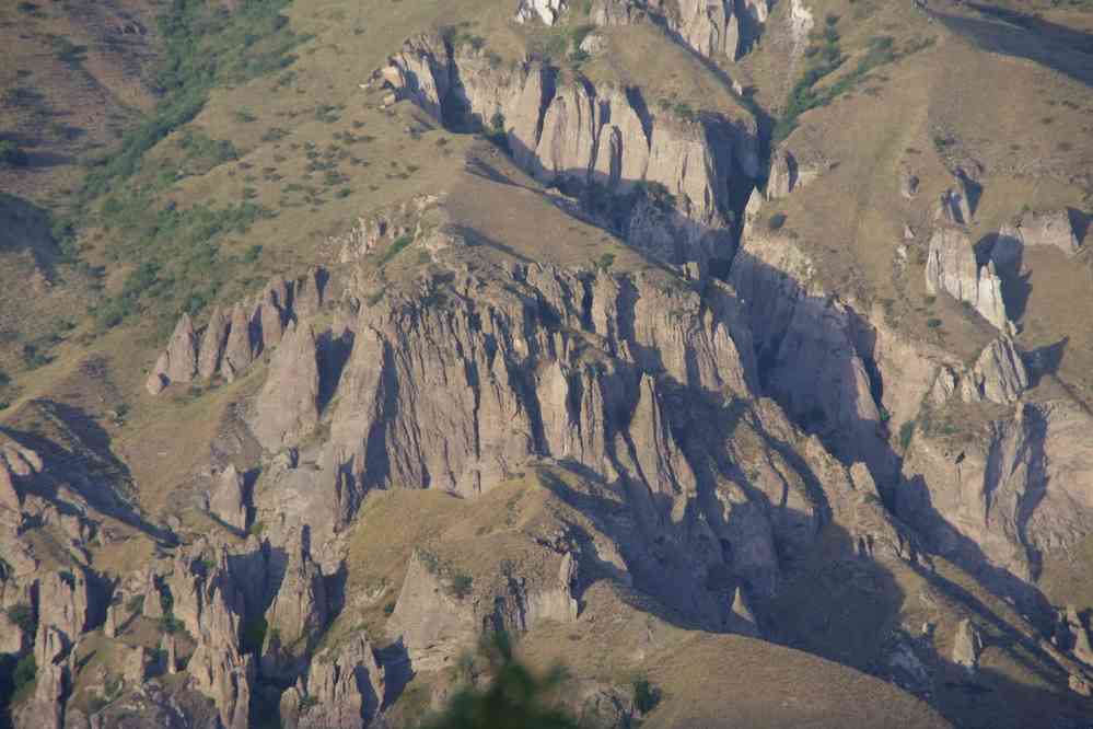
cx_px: 546
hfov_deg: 8.1
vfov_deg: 5.4
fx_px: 7741
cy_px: 364
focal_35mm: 255
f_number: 10
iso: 800
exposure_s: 1/200
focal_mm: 170
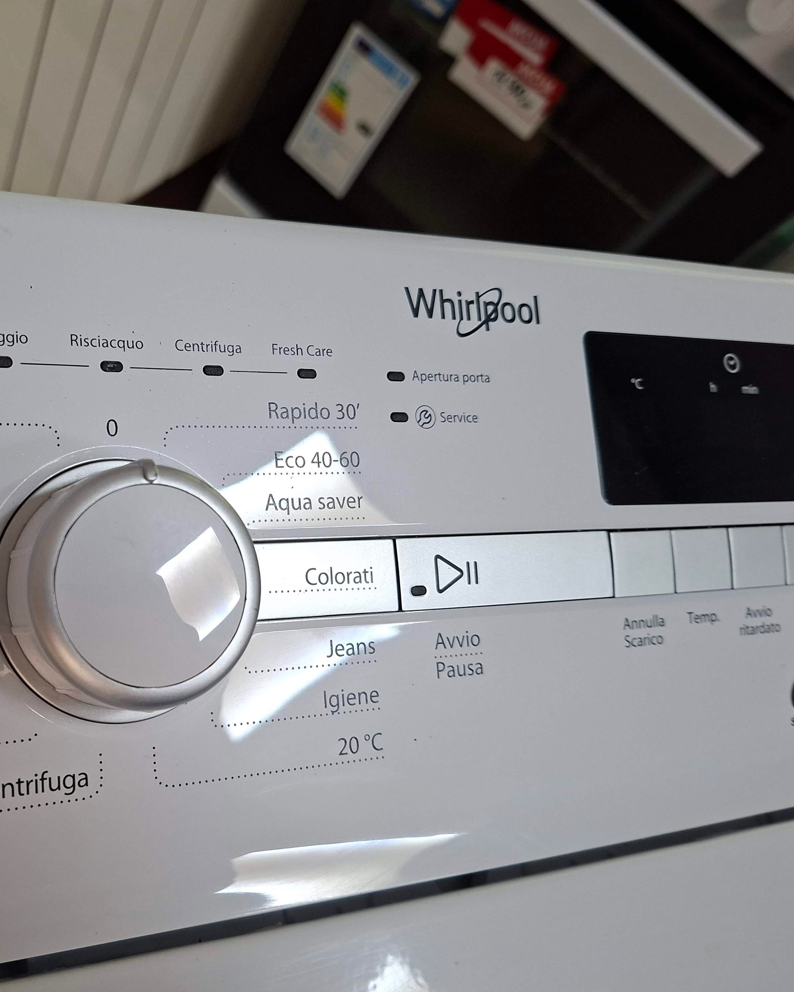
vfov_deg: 58.8
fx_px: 881
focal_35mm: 30
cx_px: 186
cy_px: 496
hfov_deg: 46.5
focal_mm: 5.54
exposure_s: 1/100
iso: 250
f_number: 1.8
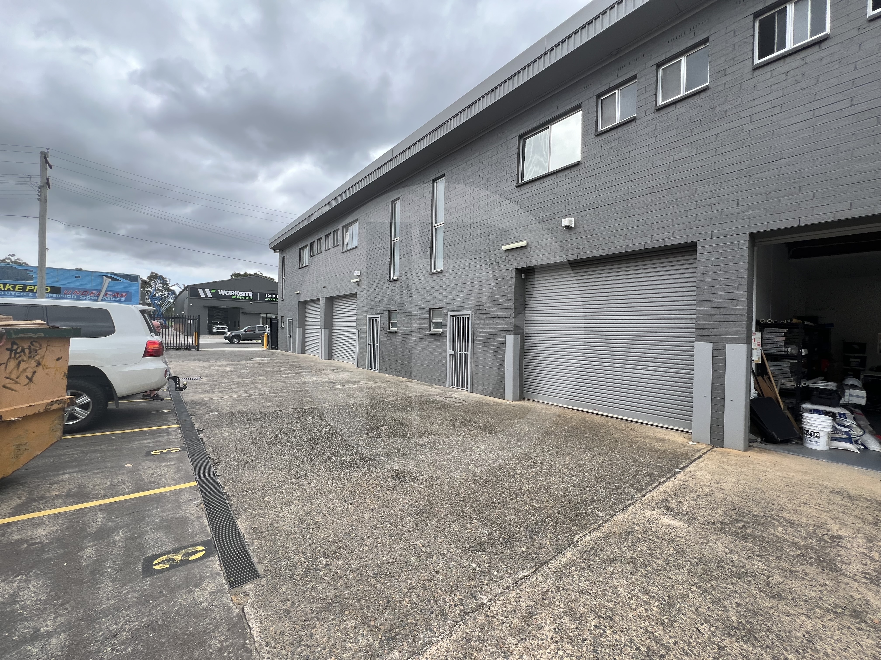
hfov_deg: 106.2
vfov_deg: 89.9
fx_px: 331
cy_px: 330
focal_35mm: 13
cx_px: 440
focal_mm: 1.57
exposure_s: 1/445
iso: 32
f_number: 1.8
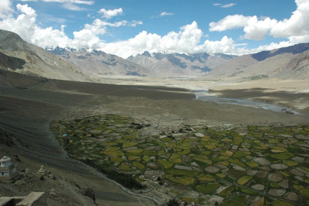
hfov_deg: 67.4
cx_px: 154
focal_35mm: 27
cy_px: 103
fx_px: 232
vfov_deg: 47.9
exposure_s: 1/1250
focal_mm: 18
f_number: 13
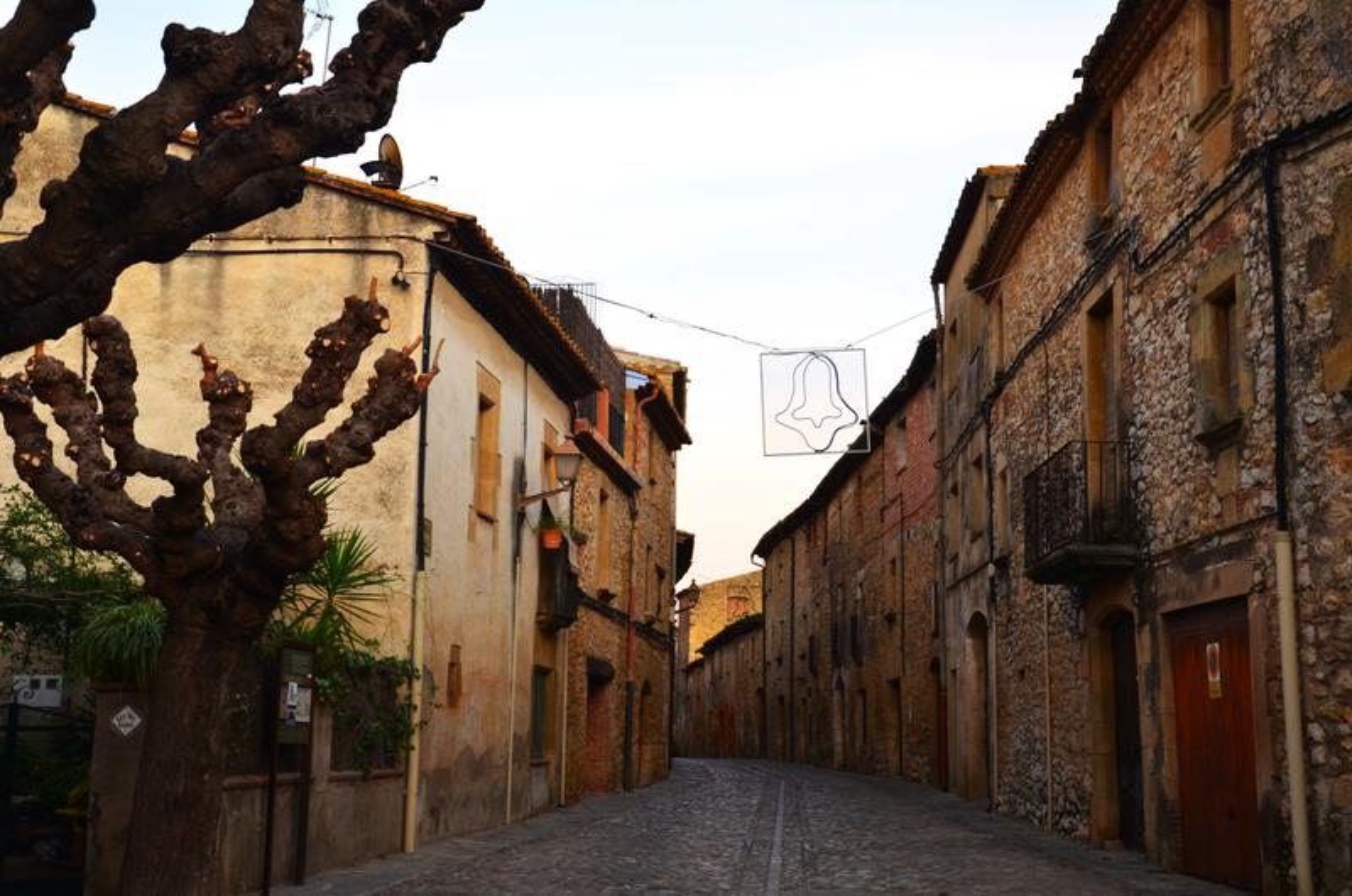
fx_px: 1799
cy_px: 448
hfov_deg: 41.2
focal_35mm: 48
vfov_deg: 28.0
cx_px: 676
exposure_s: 1/20
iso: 640
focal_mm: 32
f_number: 6.3
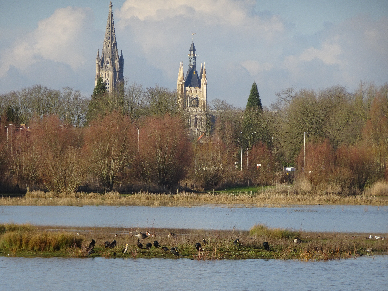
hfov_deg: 7.3
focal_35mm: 271
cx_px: 194
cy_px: 146
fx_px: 3038
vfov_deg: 5.5
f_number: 6.3
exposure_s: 1/250
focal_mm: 46.32
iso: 80
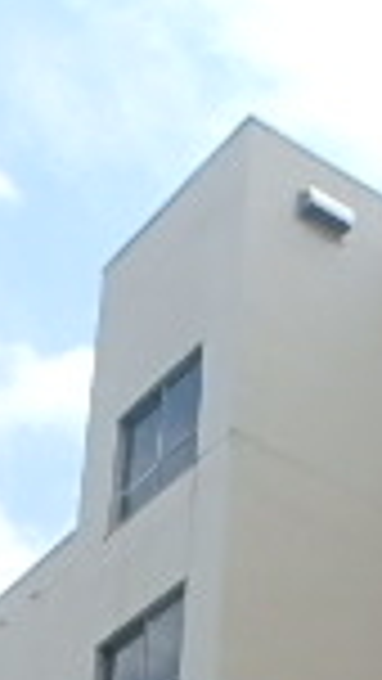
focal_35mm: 97
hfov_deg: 12.4
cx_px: 351
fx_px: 1746
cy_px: 892
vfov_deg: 20.1
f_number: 6
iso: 125
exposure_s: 1/500
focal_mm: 3.7
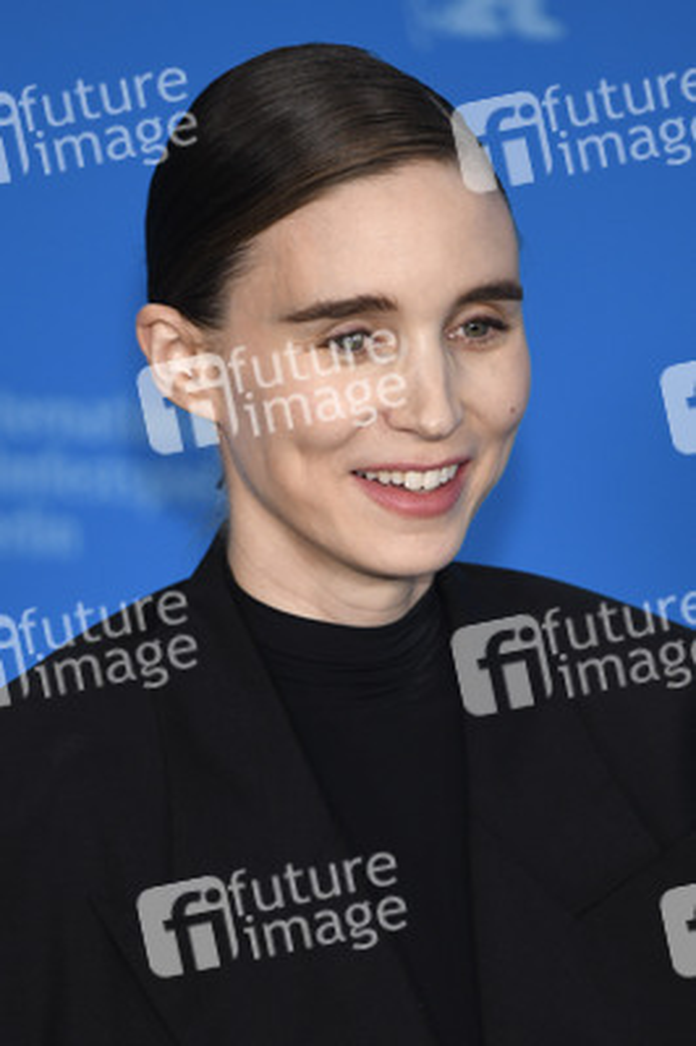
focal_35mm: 200
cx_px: 348
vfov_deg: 10.3
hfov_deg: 6.9
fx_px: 5810
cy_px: 523
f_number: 3.5
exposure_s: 1/500
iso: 640
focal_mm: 200
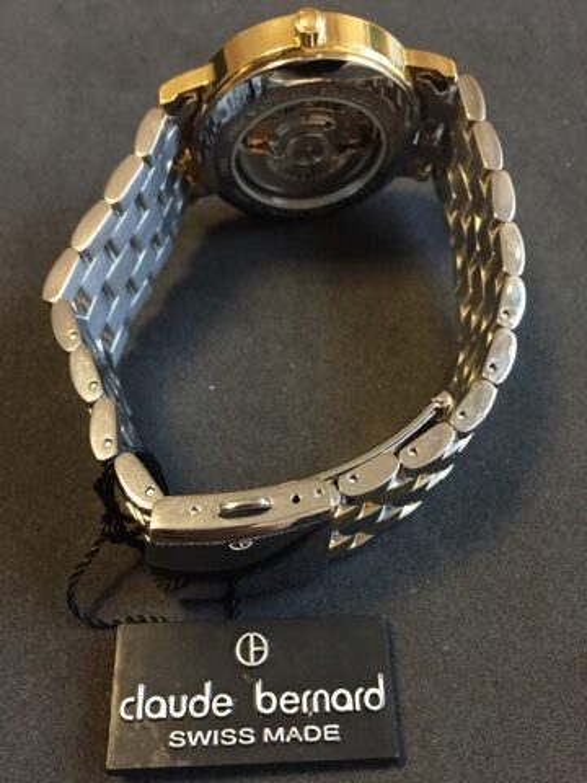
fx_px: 656
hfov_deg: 48.2
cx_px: 294
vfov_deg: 61.7
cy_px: 392
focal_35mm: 29
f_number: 2.2
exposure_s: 1/33
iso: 320
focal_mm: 4.15
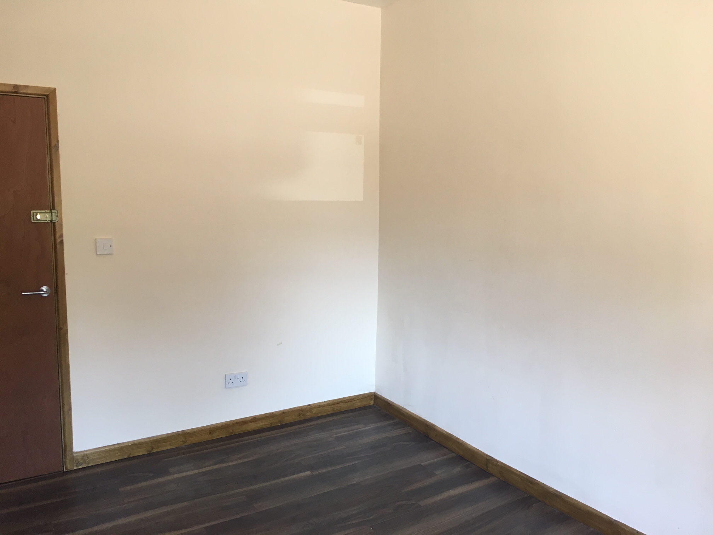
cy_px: 268
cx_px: 356
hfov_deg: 61.7
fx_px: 597
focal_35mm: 29
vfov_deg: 48.2
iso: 50
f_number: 2.2
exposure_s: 1/33
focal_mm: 4.15
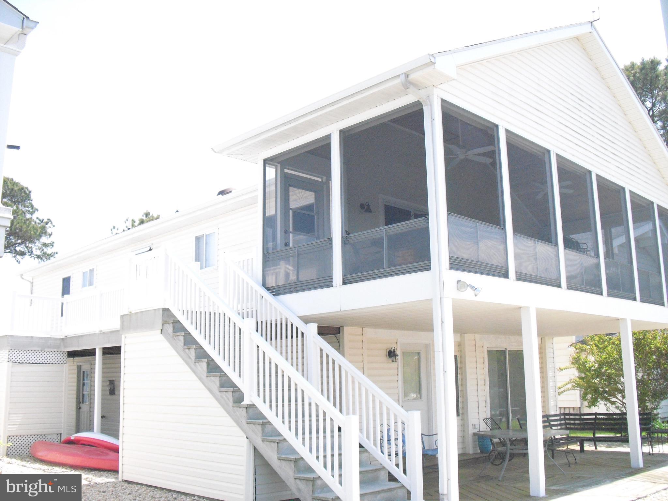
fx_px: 695
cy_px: 250
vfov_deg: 39.7
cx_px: 334
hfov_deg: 51.4
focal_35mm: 36
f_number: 7.8
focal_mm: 6.3
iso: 400
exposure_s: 1/250
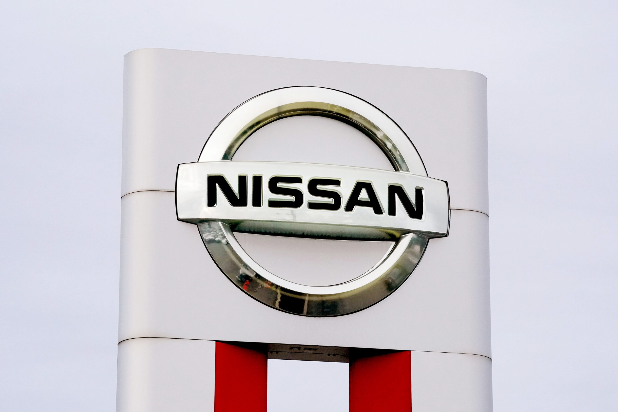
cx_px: 309
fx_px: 2970
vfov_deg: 7.9
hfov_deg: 11.9
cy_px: 206
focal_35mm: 173
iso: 6400
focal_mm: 173
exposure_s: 1/500
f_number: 16
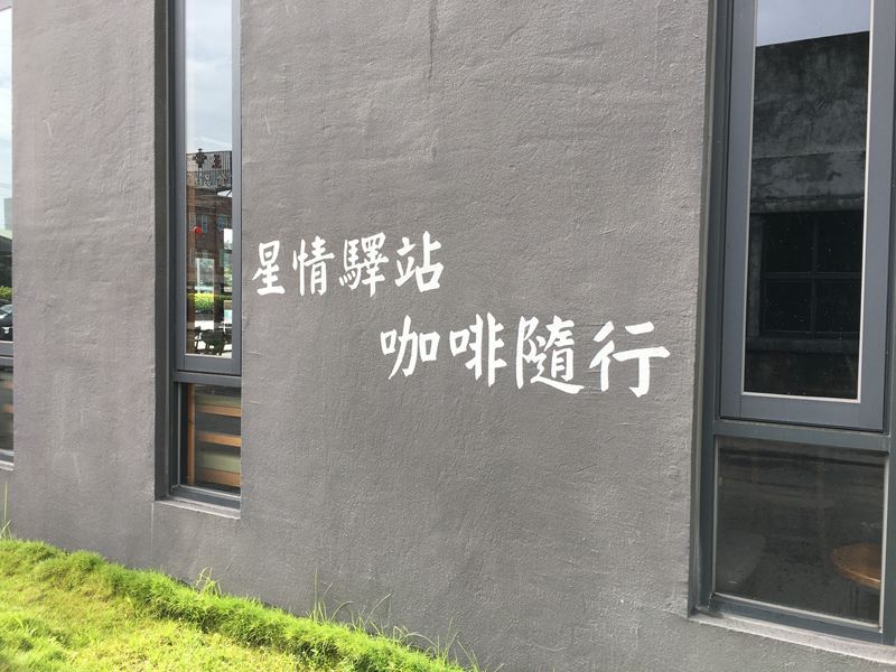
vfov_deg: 48.2
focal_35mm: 29
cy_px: 336
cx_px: 448
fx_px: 751
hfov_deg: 61.7
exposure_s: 1/284
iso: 25
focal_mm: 4.15
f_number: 2.2
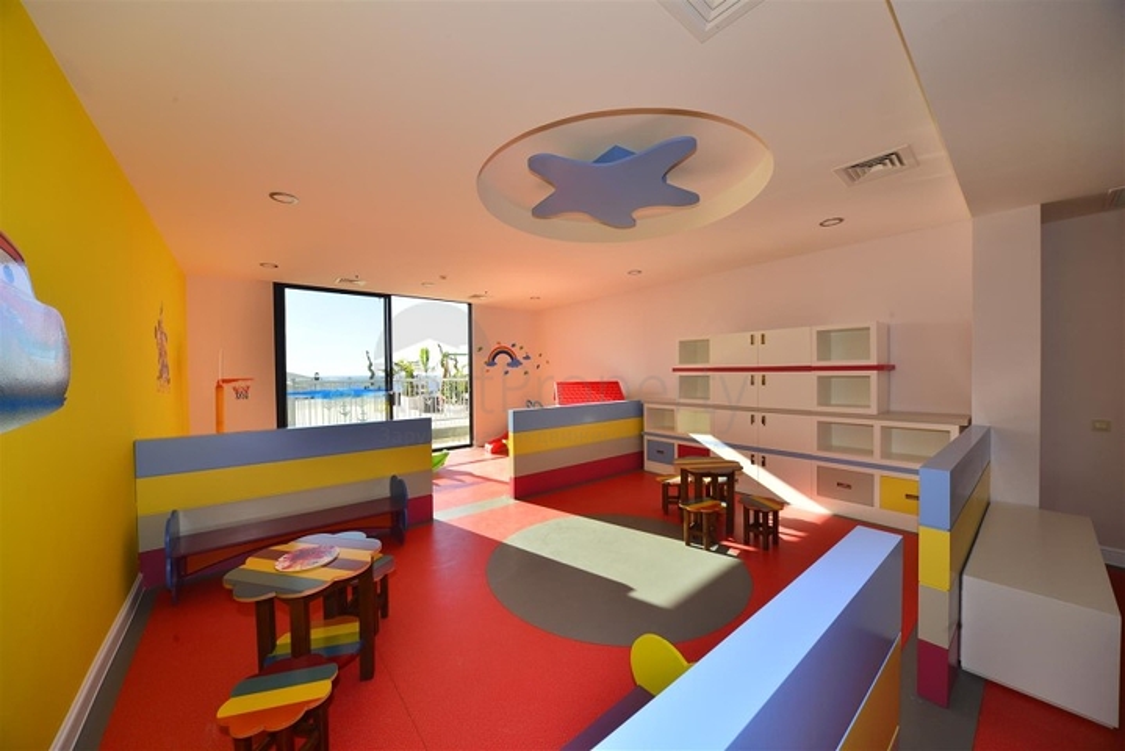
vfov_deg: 90.1
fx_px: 375
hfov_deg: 112.6
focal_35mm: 12
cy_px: 376
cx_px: 562
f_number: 10
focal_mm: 12
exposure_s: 1/100
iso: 200
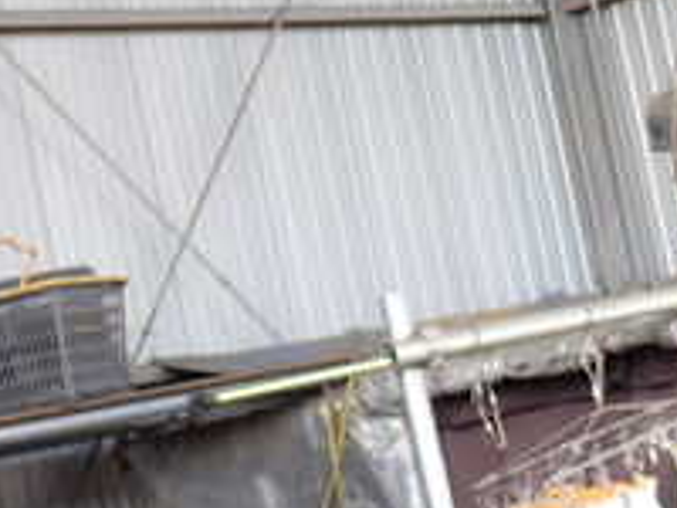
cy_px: 203
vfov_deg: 12.0
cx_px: 982
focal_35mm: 123
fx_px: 2406
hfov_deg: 15.0
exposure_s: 1/80
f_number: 2.8
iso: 125
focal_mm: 7.31
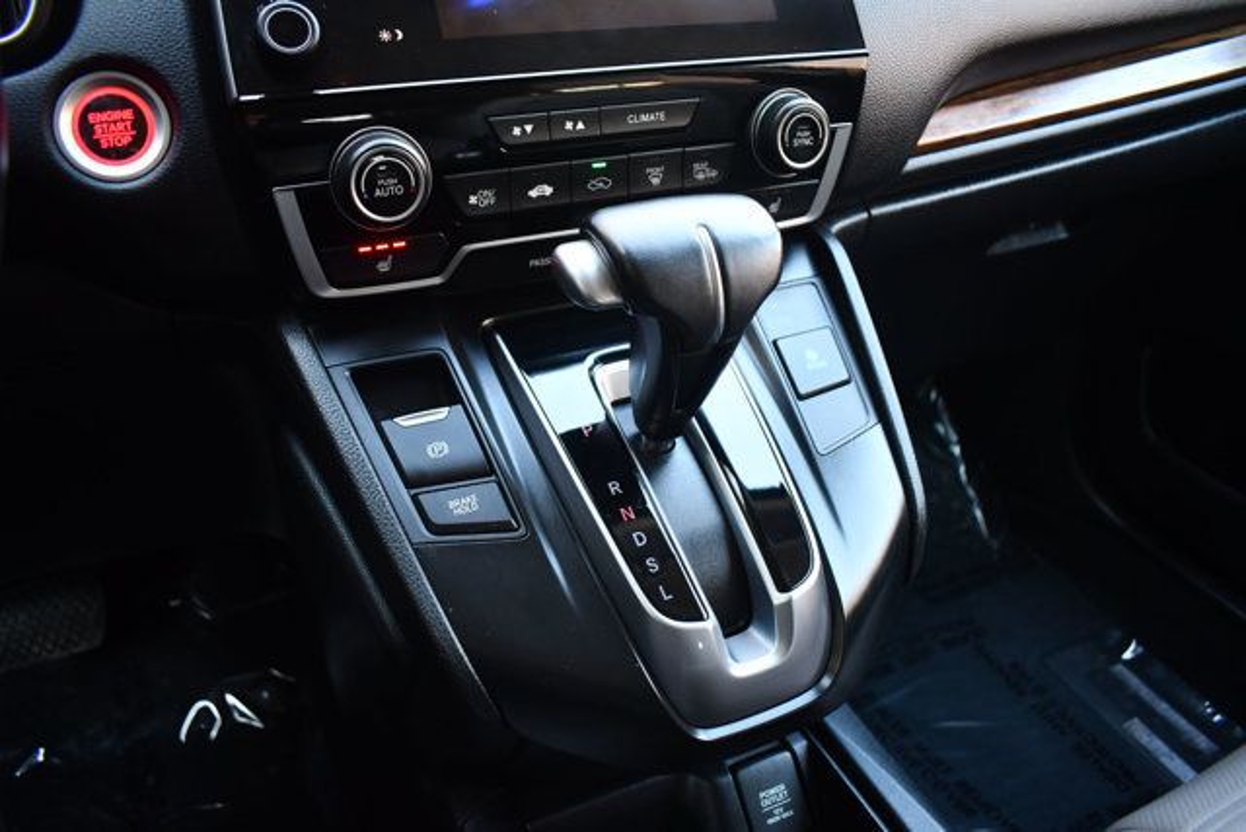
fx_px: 935
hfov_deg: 67.4
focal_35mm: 27
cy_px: 416
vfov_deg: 48.0
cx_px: 623
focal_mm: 18
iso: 1250
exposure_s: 1/125
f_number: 3.5
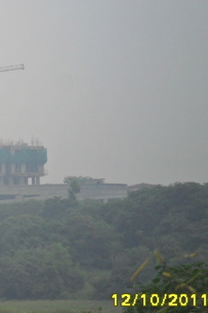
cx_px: -71
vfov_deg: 7.6
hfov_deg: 5.0
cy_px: 117
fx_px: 2351
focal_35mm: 271
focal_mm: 24.5
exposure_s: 1/350
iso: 100
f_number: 5.9
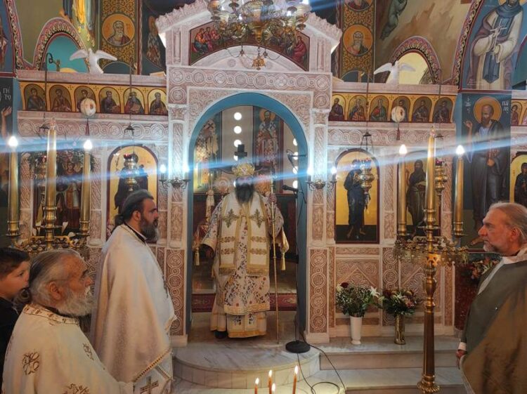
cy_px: 197
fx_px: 380
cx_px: 264
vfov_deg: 54.8
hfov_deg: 69.4
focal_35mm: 25
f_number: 1.89
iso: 123
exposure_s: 1/50
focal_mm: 5.43
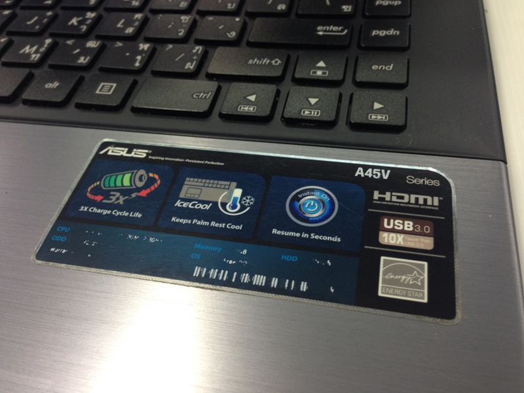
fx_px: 500
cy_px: 196
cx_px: 262
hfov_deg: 55.4
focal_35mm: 33
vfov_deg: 42.9
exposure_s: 1/20
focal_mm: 4.12
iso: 80
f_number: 2.4
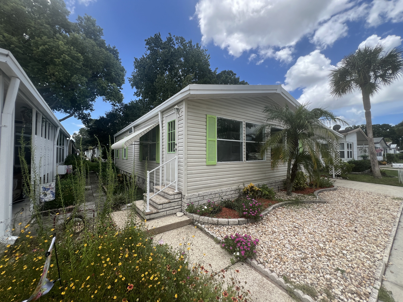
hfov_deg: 106.2
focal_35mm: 13
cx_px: 202
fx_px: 151
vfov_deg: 89.9
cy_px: 151
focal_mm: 1.57
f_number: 1.8
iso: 32
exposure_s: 1/769
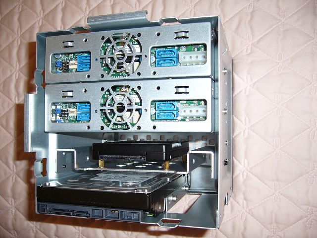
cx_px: 158
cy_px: 119
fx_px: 321
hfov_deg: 52.6
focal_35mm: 35
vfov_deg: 40.7
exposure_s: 1/30
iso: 100
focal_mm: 5.8
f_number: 2.8
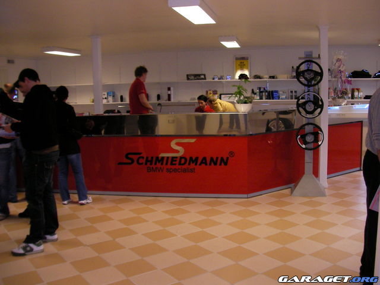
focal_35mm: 41
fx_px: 450
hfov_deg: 45.8
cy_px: 142
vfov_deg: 35.1
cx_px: 190
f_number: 3.5
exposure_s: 1/30
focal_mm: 6.3
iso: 214
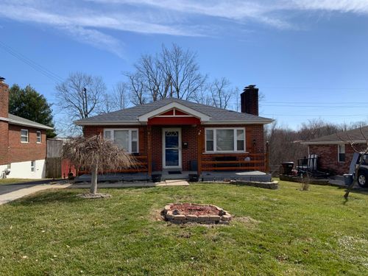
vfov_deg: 48.2
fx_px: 308
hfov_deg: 61.7
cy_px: 138
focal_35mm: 29
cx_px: 184
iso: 20
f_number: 1.8
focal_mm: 3
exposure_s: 1/2227
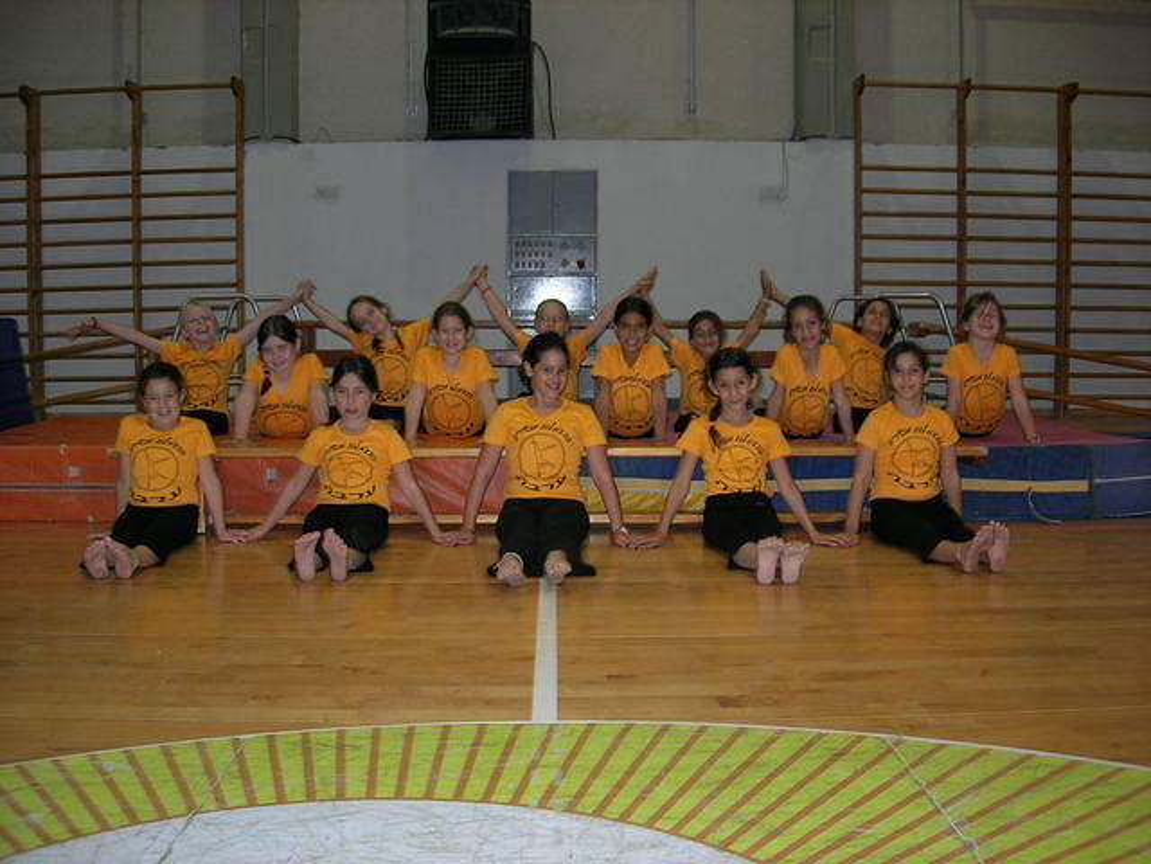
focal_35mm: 38
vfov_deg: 37.7
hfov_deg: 49.0
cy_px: 432
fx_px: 1264
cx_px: 576
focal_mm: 7.8
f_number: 2.8
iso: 73
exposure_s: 1/60.1
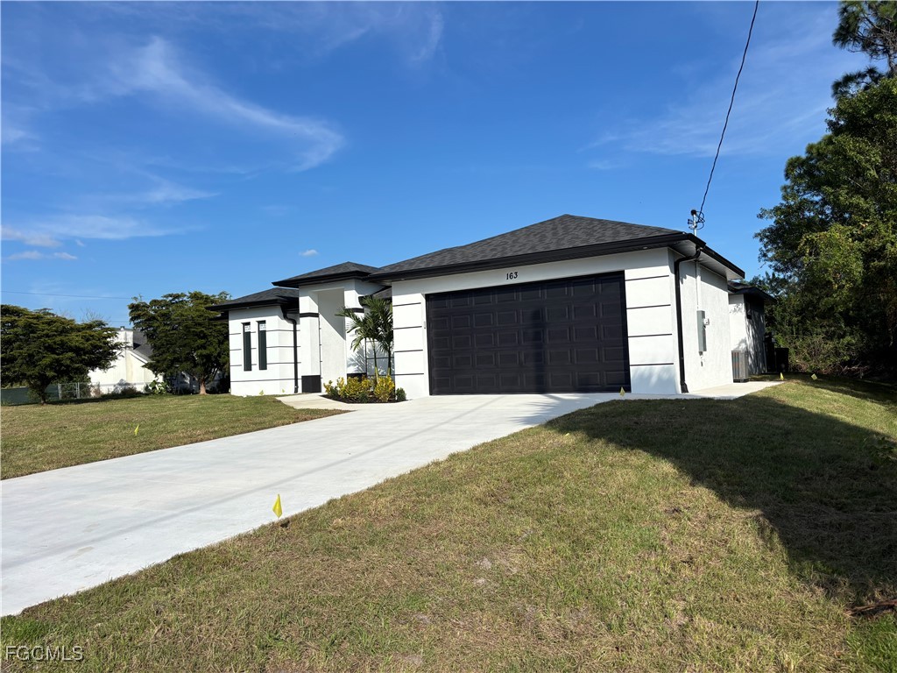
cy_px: 336
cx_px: 448
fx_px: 674
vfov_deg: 53.1
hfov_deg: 67.3
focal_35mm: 26
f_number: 1.6
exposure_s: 1/5348
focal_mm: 5.96
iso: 50
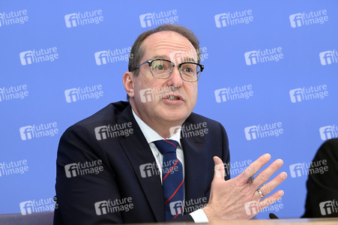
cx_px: 169
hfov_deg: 12.1
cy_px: 112
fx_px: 1595
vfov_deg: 8.1
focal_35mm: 170
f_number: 5.6
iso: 2500
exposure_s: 1/400
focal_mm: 170
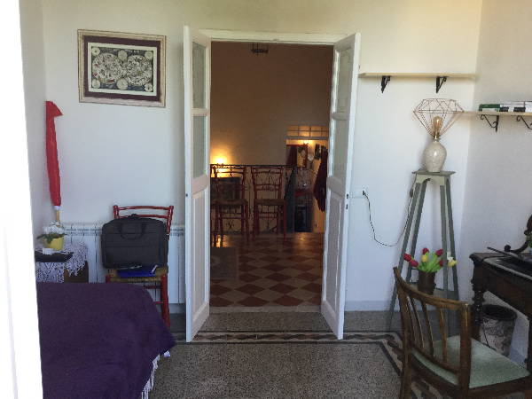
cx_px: 266
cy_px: 200
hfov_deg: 58.4
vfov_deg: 45.4
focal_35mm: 31
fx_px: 476
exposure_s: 1/33
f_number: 2.4
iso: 64
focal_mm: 3.3
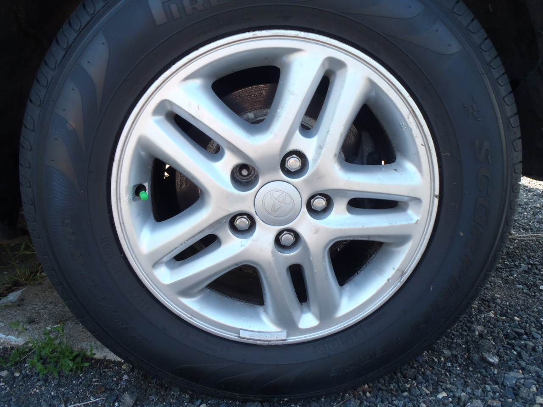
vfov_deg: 49.7
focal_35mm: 28
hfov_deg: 63.4
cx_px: 272
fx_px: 439
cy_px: 204
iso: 80
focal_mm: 5
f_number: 3.9
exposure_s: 1/60
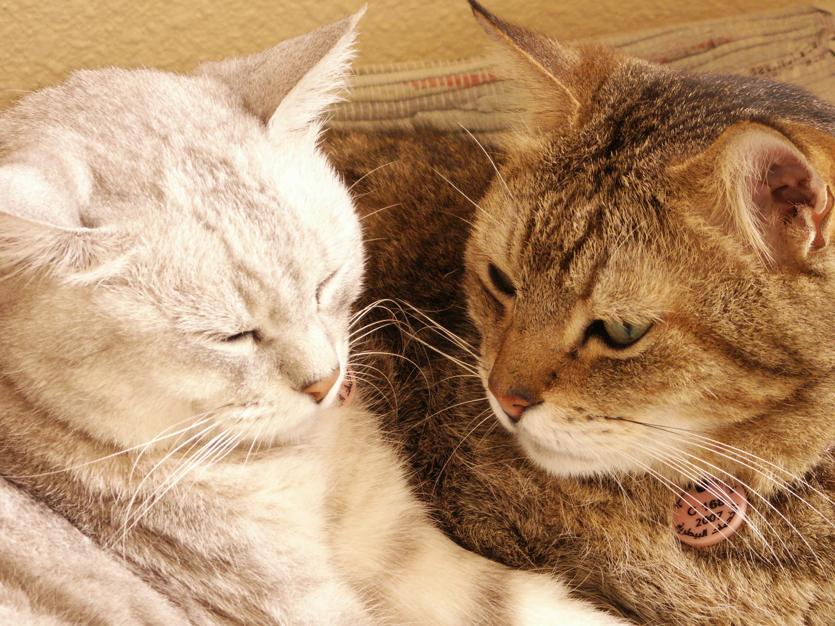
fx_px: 2702
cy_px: 313
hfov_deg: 17.6
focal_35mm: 112
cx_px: 418
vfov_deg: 13.2
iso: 160
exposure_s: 1/80
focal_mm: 18.25
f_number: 3.5
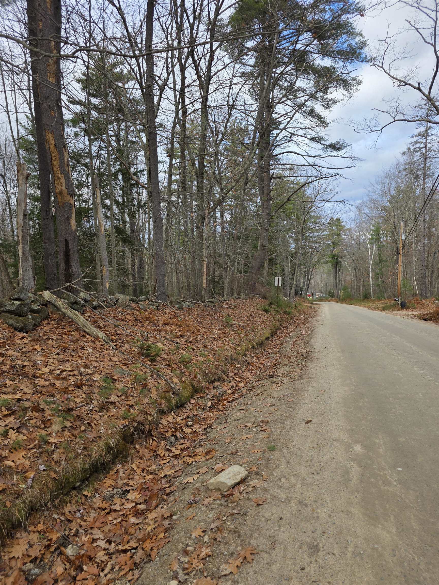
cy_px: 292
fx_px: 389
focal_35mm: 23
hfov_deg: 58.9
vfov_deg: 73.9
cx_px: 220
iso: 80
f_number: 1.7
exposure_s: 1/1361
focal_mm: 6.3
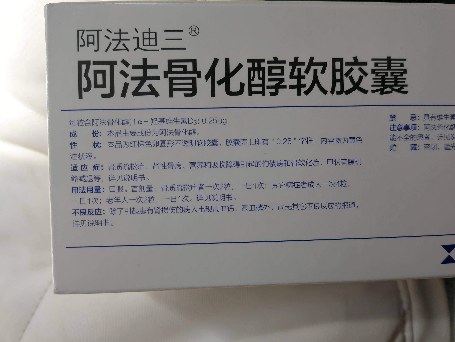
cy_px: 171
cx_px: 228
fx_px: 355
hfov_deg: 65.3
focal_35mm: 27
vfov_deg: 51.4
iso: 50
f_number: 2.2
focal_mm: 3.95
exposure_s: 1/128
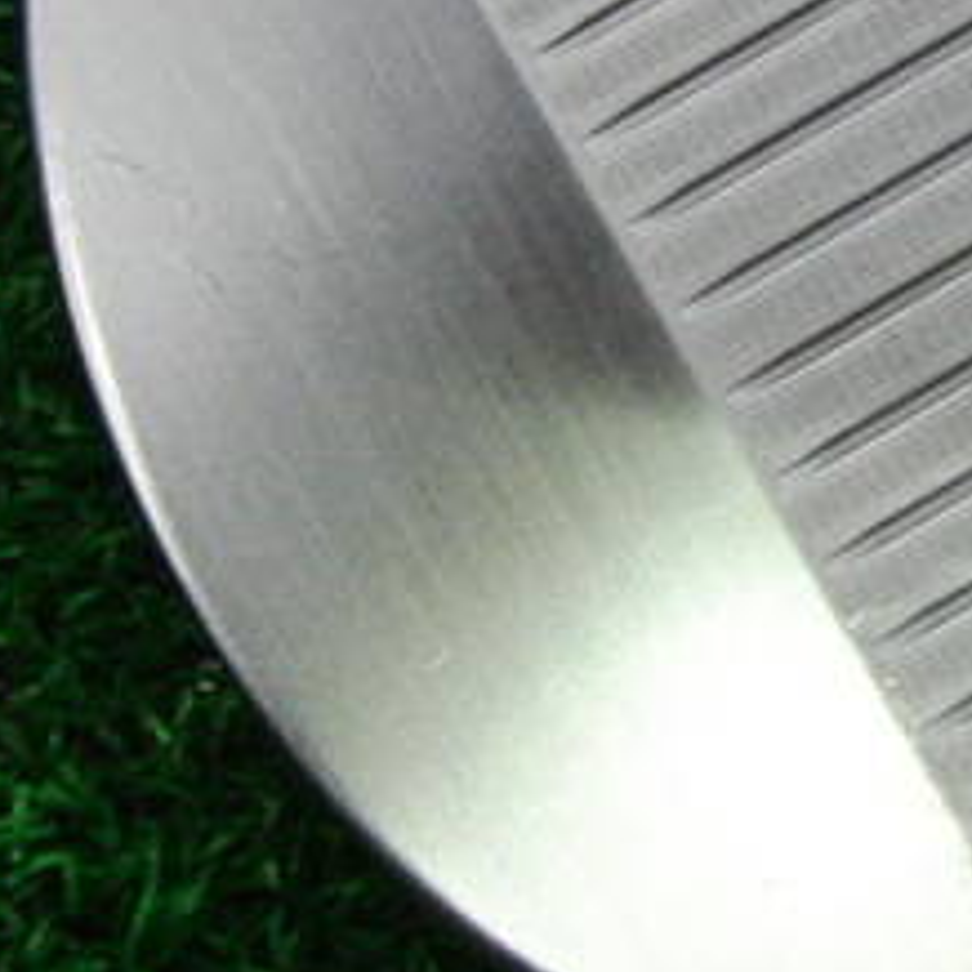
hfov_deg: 17.5
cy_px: 129
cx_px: 1083
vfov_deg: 17.9
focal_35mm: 96
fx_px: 3050
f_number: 3.6
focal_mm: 6.42
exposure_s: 1/80
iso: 320
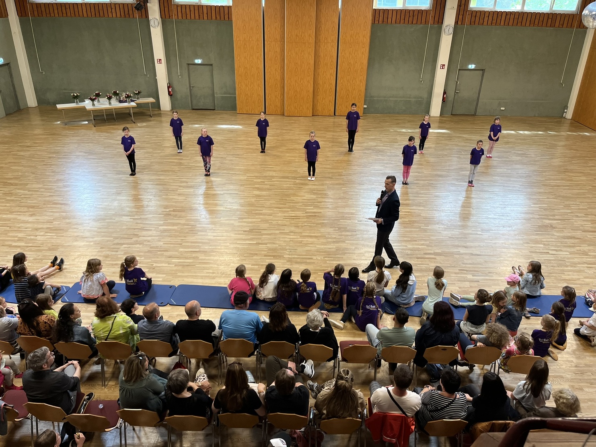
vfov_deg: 53.1
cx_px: 298
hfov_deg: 67.3
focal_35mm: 26
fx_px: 448
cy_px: 224
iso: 125
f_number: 1.6
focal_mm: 5.1
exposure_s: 1/121
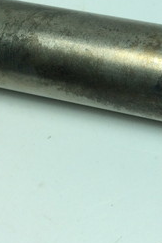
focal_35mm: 82
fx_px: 553
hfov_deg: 16.0
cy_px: 33
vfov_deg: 24.2
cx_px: 191
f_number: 2.4
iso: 32
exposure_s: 1/590
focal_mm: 3.3
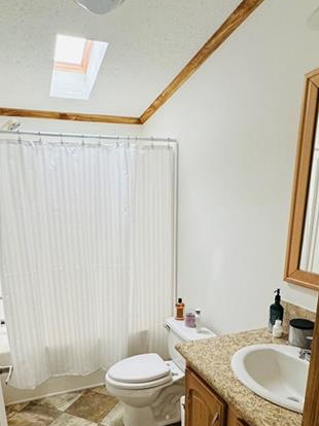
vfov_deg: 65.3
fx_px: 320
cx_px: 148
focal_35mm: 26
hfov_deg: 53.0
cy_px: 288
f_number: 2.2
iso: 250
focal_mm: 2.22
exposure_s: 1/120
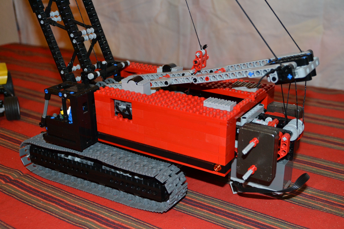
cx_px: 172
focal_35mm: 48
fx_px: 459
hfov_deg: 41.1
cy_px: 114
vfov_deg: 28.1
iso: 1250
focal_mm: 32
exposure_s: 1/60
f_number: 4.2
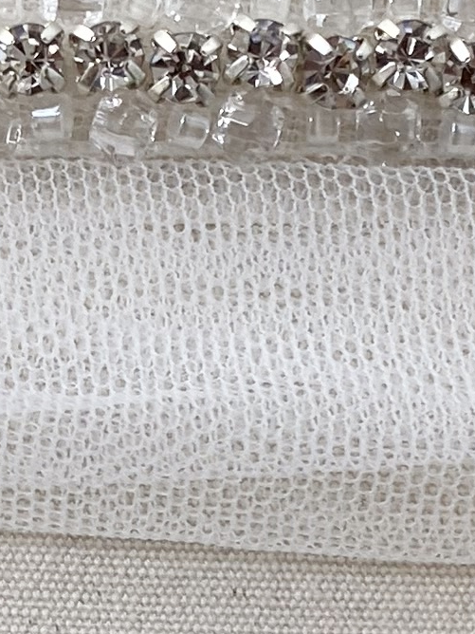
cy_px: 668
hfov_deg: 9.3
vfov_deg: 12.4
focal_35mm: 157
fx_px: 2872
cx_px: -156
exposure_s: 1/100
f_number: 1.8
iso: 32
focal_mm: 4.25
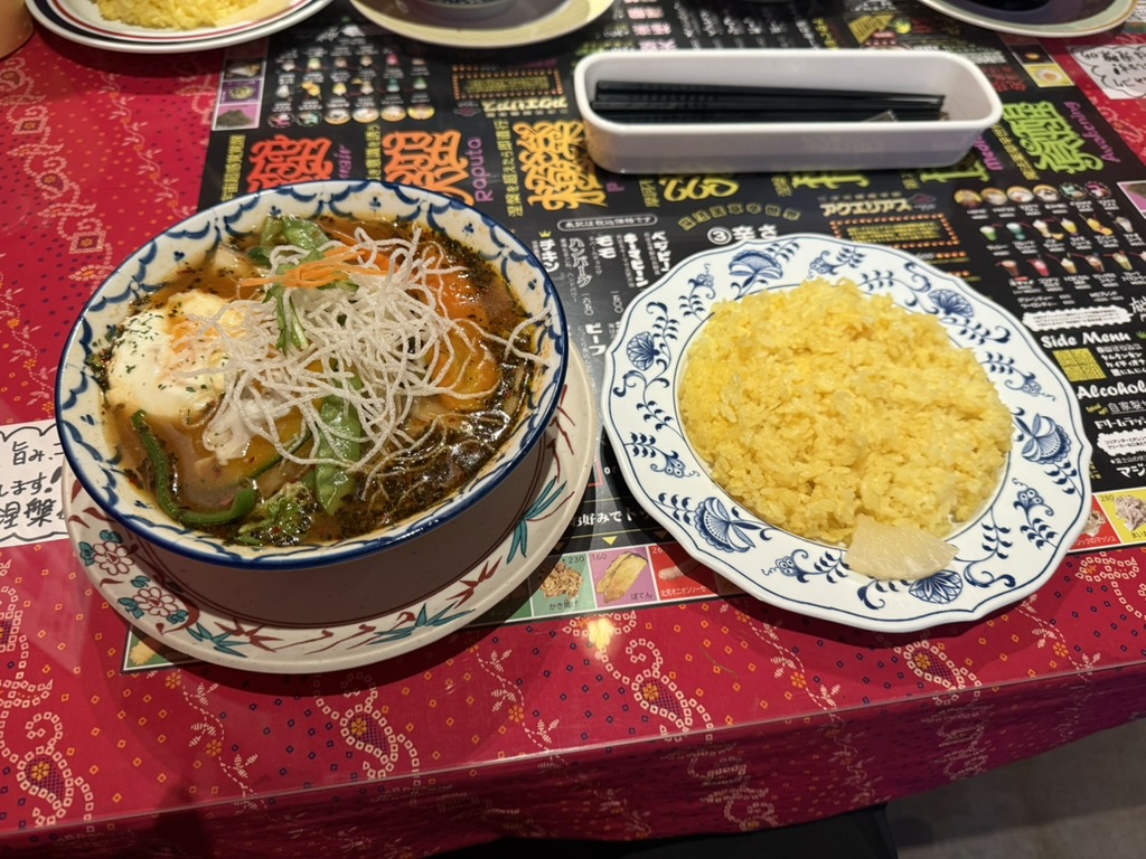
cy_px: 430
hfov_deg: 71.6
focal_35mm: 24
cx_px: 573
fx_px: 795
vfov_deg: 56.8
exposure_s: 1/50
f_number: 1.78
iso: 250
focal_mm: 6.76
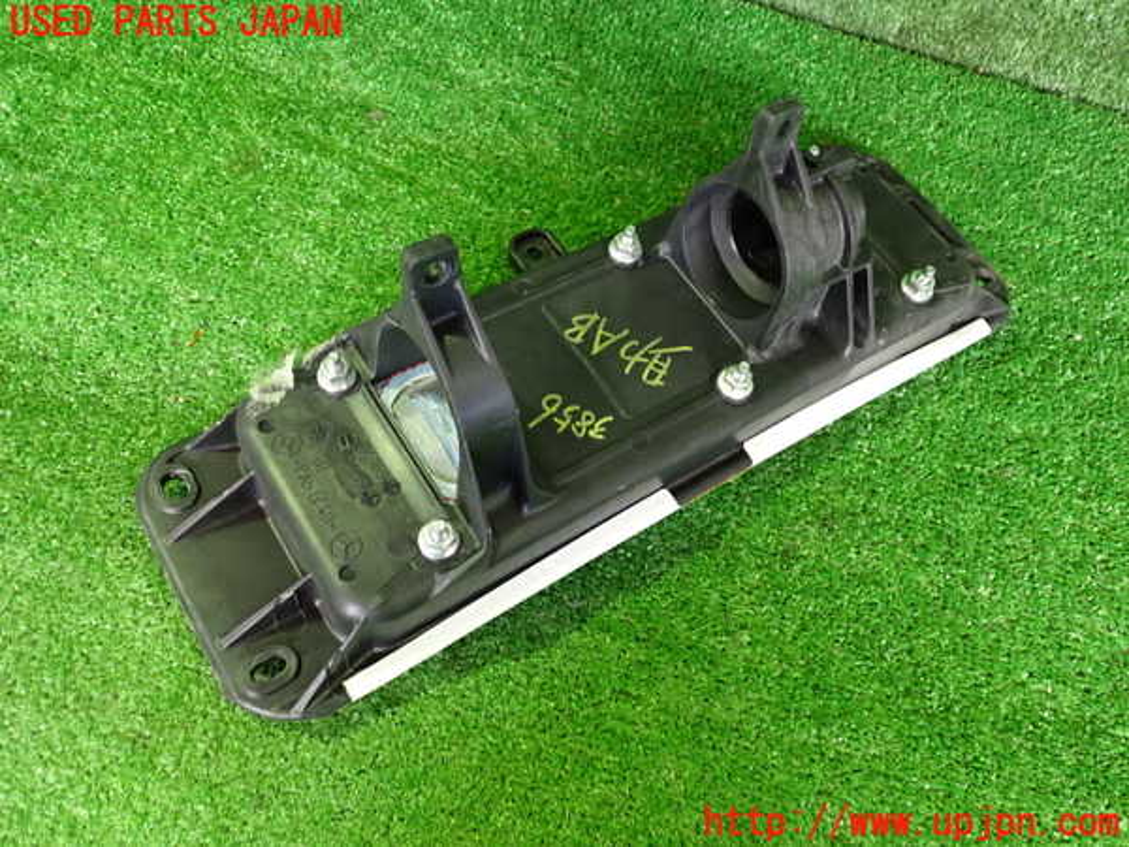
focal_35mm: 30
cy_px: 424
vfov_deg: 46.8
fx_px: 978
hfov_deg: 60.0
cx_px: 564
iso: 800
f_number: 2.3
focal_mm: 5.4
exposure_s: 1/25
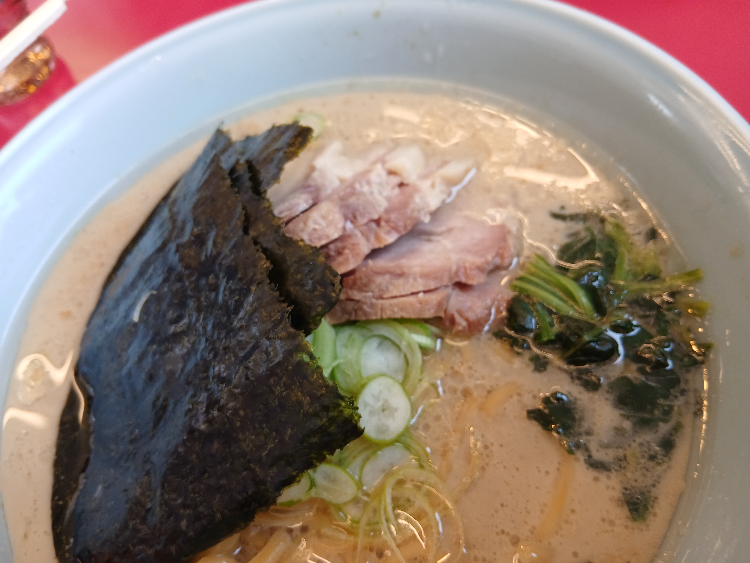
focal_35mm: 26
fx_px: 563
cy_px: 282
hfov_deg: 67.3
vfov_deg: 53.1
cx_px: 375
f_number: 1.8
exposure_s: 1/50
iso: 50
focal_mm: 3.86
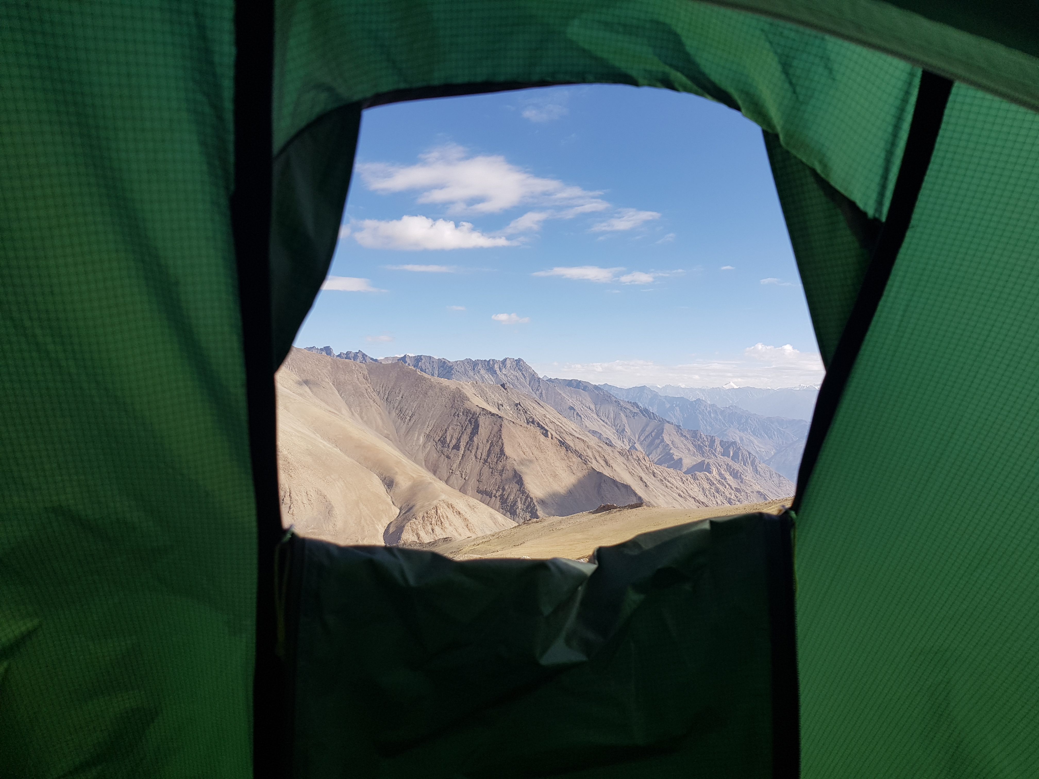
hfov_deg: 67.3
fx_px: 780
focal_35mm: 26
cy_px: 390
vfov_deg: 53.1
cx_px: 520
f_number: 1.7
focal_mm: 4.2
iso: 40
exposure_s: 1/1660
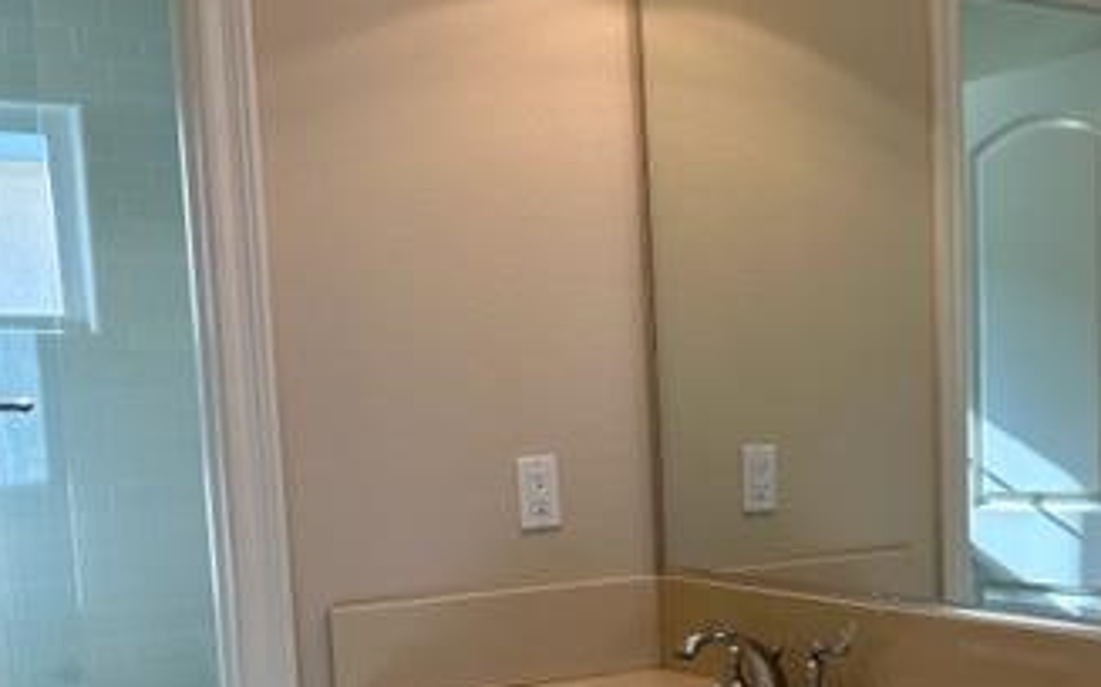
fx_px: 1619
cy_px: 593
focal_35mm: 54
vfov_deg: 23.4
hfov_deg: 36.9
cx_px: 791
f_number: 1.5
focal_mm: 5.7
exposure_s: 1/185
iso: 50
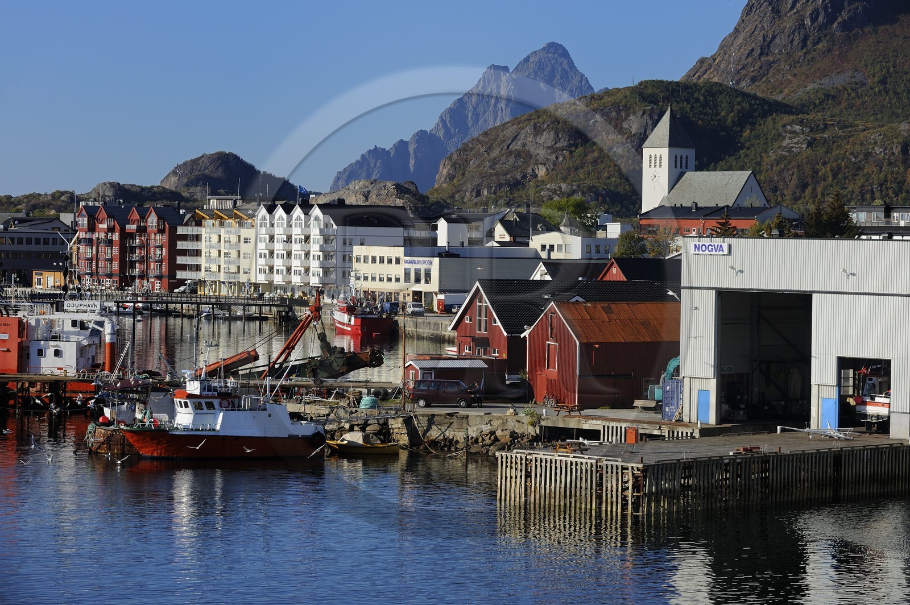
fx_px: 2778
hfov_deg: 18.6
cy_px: 302
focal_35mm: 110
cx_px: 455
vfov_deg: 12.4
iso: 200
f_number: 10
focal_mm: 110
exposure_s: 1/320
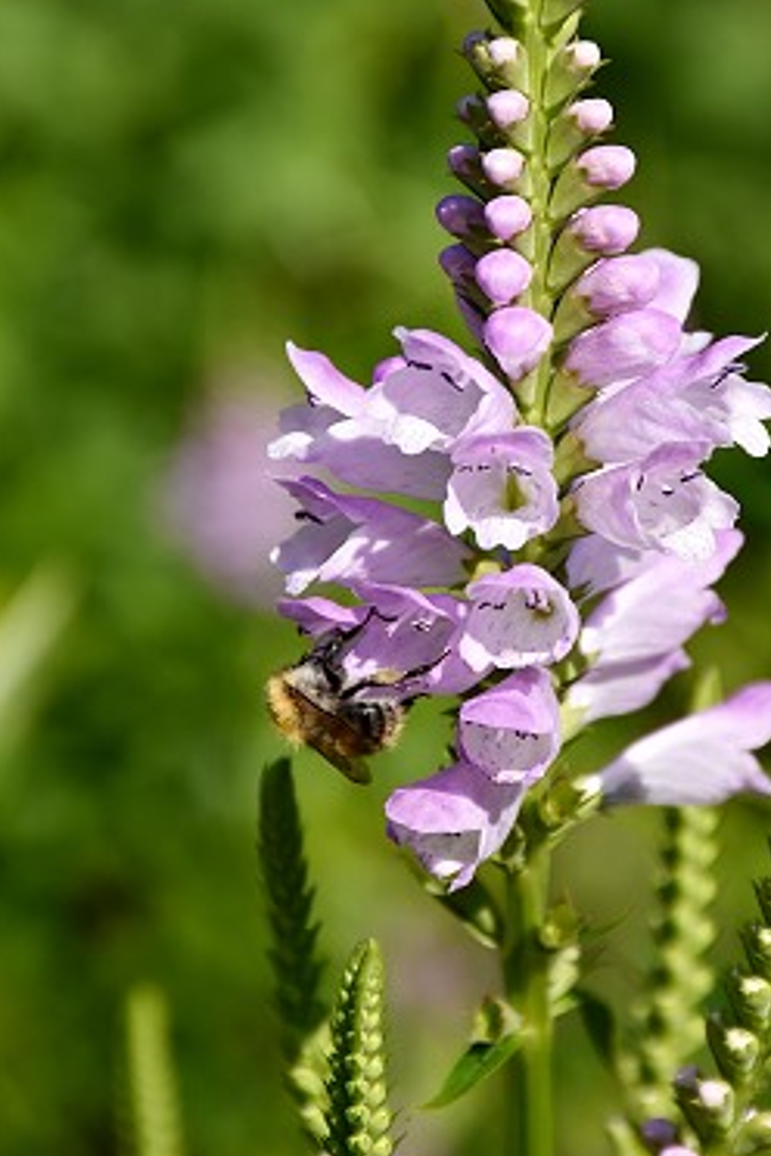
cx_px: 440
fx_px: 8031
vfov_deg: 8.2
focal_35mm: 250
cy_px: 548
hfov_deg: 5.5
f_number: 8
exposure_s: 1/800
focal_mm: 140
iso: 200
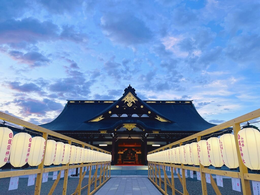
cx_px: 130
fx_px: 195
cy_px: 98
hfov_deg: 67.3
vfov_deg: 53.1
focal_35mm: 26
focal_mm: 4.2
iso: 32
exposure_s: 1/151
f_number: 1.6
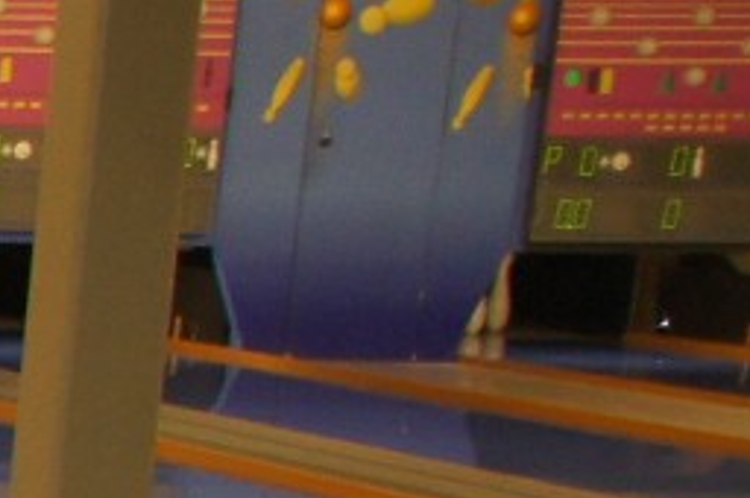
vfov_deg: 6.3
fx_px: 4307
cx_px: -1979
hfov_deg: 7.7
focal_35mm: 207
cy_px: 1254
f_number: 3.5
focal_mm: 18
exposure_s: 1/100
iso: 800
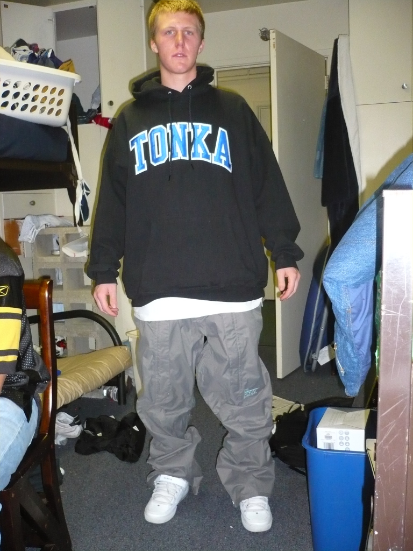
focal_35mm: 35
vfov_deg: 52.6
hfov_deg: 40.7
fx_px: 557
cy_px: 276
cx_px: 206
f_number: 2.8
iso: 400
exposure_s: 1/30
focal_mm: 5.8
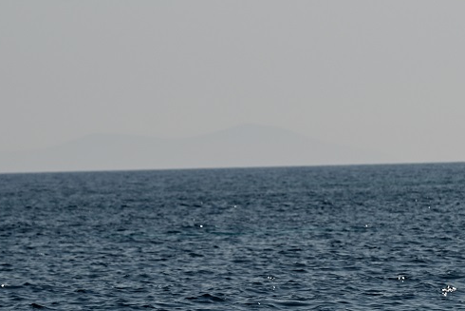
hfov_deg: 5.4
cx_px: 253
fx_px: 4974
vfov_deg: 3.6
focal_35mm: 385
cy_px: 160
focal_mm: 145
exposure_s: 1/1600
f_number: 7.1
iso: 100
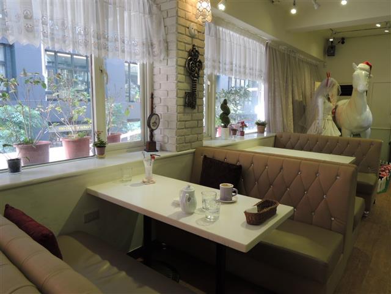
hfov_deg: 71.6
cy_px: 147
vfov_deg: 56.8
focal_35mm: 24
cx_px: 196
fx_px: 271
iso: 110
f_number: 2.8
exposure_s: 1/30
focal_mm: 4.3
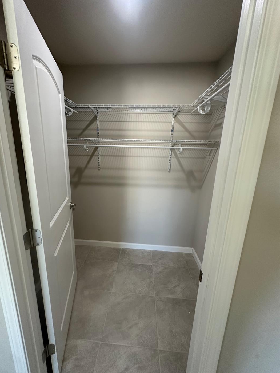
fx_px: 162
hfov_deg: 81.6
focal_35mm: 15
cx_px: 130
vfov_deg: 98.2
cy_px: 186
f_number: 2.2
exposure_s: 1/120
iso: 250
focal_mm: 2.22
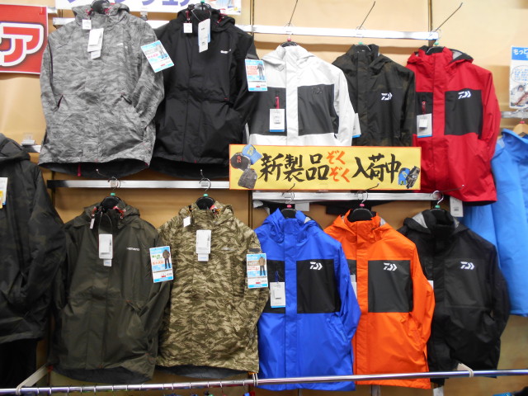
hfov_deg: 67.3
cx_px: 264
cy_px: 198
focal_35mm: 26
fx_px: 397
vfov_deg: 53.1
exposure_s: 1/30
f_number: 3.2
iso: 140
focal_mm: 4.6
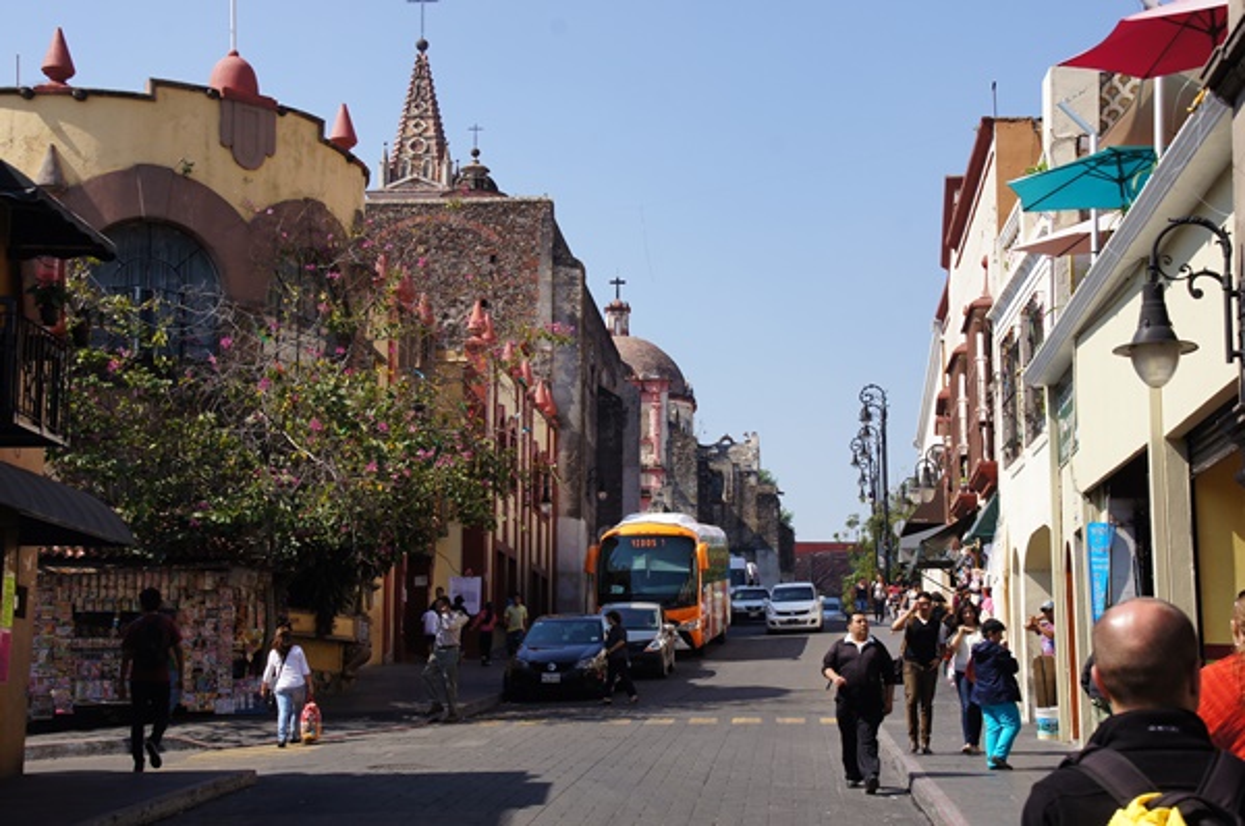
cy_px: 413
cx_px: 622
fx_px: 2072
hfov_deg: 33.4
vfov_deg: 22.5
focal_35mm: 60
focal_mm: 40
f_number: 10
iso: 100
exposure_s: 1/125
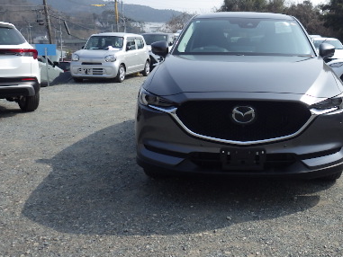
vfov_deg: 34.3
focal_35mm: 42
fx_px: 416
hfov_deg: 43.7
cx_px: 245
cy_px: 108
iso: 125
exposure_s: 1/200
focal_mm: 4.5
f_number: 7.9
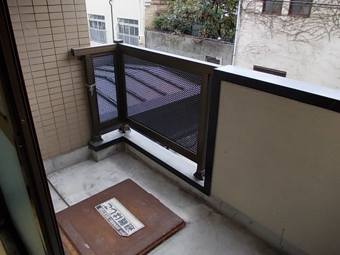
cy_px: 128
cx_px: 170
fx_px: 275
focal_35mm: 28
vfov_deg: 49.7
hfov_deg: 63.4
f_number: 2.7
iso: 80
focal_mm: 4
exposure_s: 1/160
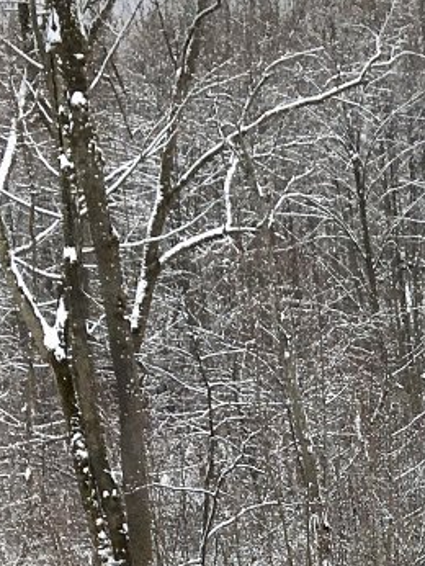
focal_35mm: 134
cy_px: 967
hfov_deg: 10.4
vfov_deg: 13.4
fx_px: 2191
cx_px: 793
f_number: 2.2
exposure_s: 1/596
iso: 25
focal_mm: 4.15
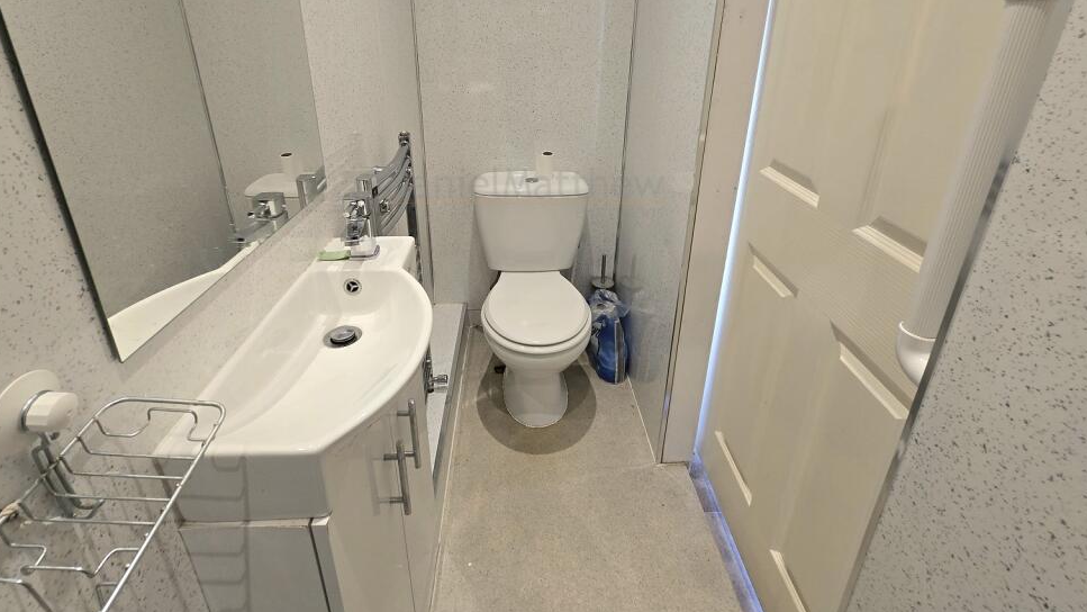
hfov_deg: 103.0
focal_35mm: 15
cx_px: 524
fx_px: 432
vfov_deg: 68.1
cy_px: 192
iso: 100
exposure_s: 1/50
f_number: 2.2
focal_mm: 2.2
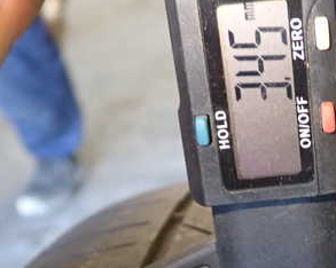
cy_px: 190
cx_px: 288
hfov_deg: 28.7
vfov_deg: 23.7
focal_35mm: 64
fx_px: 636
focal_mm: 5.79
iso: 320
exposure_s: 1/30
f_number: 2.4
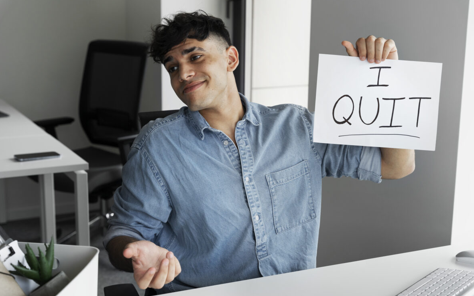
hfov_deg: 34.9
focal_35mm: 58
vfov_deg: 22.2
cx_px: 237
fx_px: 753
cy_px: 155
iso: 320
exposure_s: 1/160
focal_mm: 56.3
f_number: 4.5
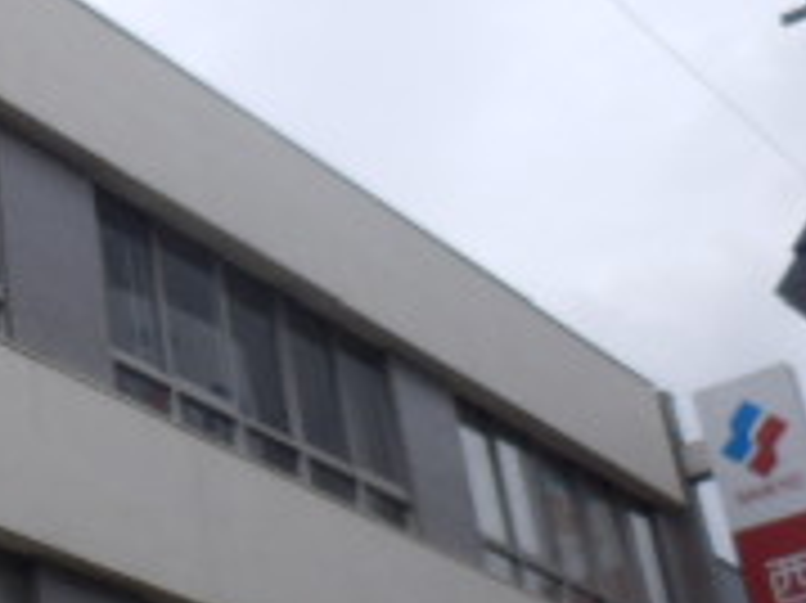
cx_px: -194
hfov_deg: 21.0
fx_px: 2001
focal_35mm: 86
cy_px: 302
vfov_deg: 17.1
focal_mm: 4.2
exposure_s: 1/320
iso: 80
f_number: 3
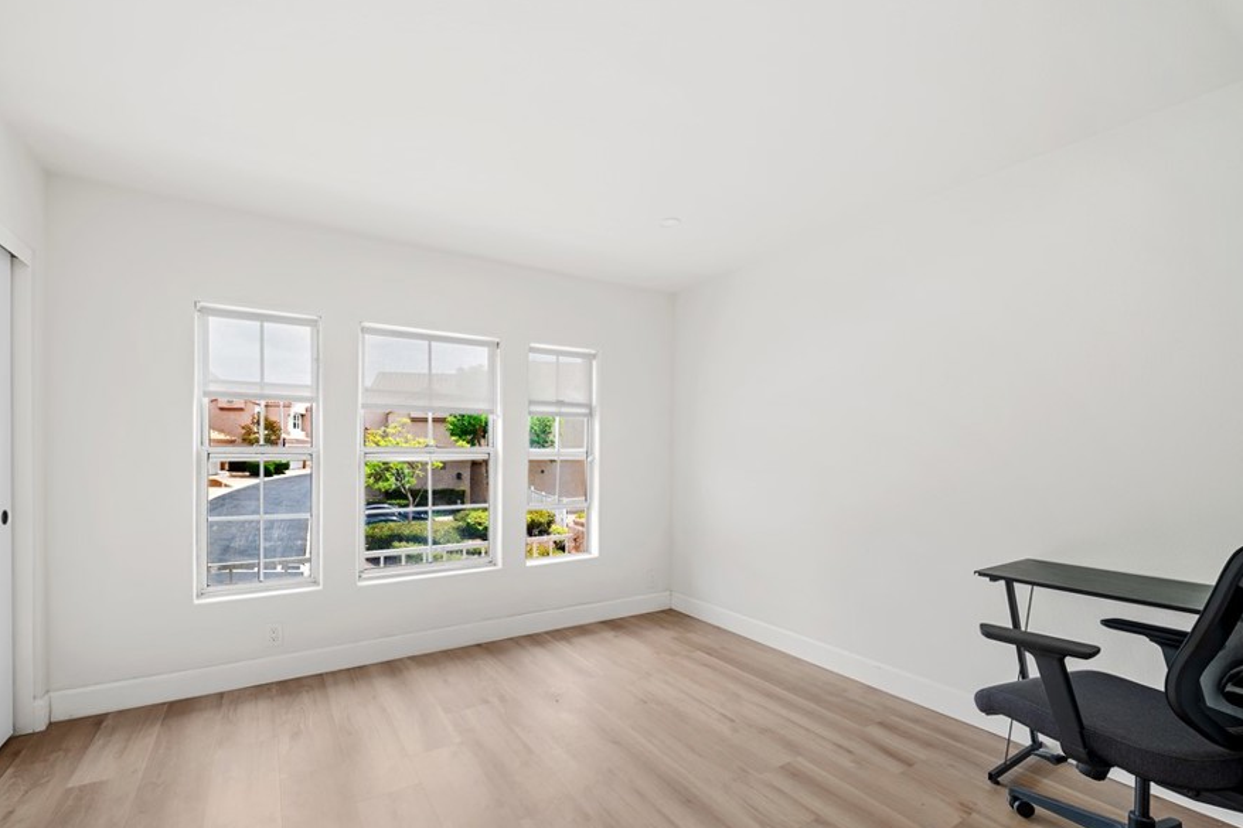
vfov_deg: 80.9
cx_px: 529
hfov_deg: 103.5
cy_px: 462
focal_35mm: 14
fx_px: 483
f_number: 8
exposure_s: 1/5
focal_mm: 12
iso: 80
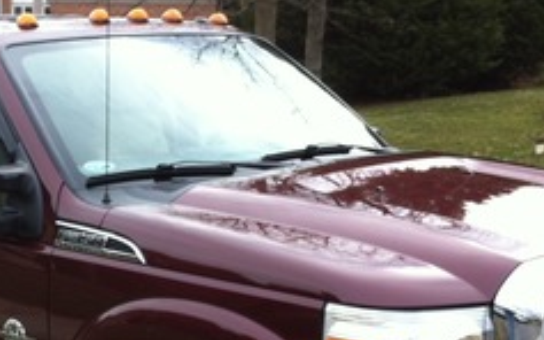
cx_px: 96
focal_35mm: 78
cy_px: 350
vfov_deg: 16.3
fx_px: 1156
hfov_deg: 25.9
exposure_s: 1/394
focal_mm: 3.85
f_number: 2.8
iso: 80
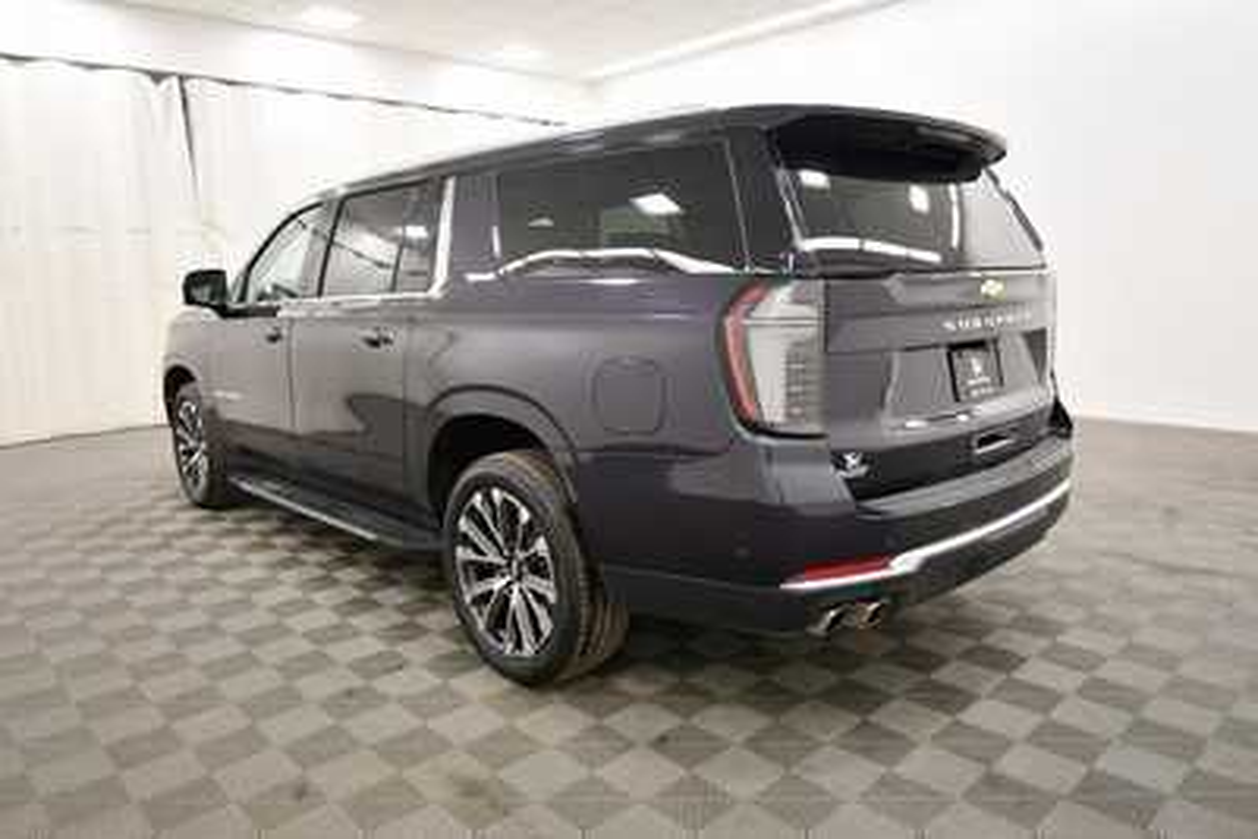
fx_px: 839
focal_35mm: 24
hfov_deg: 73.7
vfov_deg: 53.2
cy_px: 420
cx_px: 629
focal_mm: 16
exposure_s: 1/125
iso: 1400
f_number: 5.3
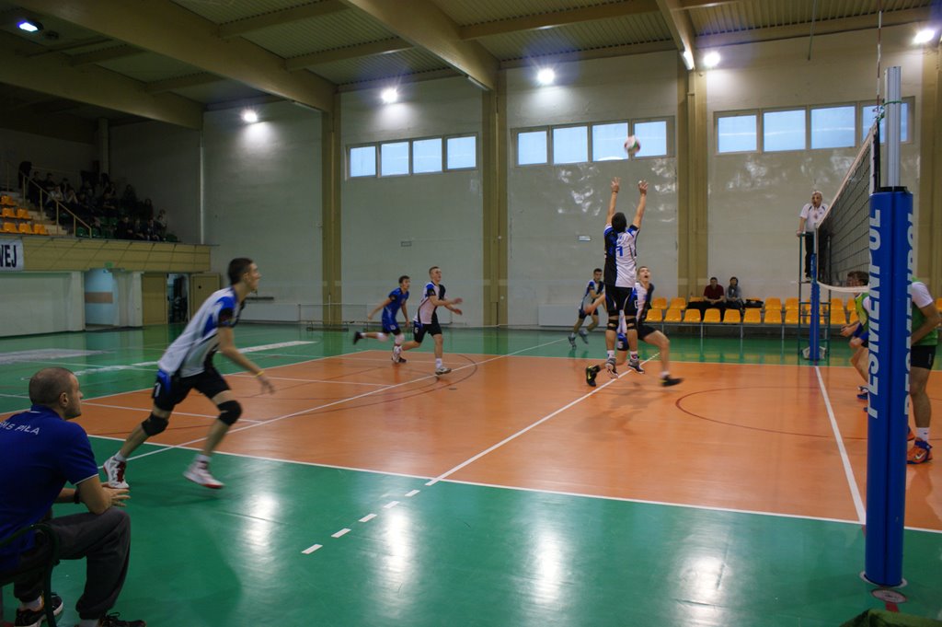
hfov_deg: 67.4
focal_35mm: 27
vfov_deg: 47.9
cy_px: 314
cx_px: 471
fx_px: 706
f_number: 3.5
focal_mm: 18
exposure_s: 1/80
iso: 400
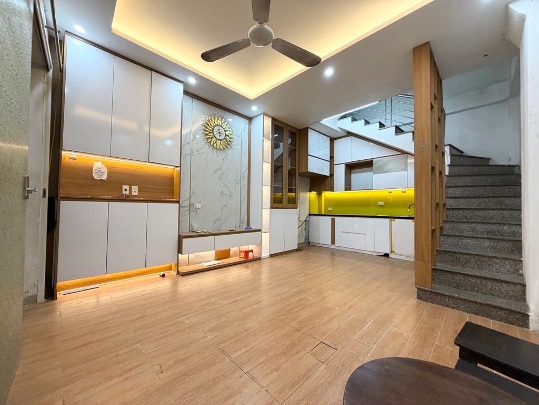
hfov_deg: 102.1
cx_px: 270
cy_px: 202
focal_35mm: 14
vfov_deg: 85.7
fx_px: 218
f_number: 2.2
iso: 200
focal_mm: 2.22
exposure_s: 1/100
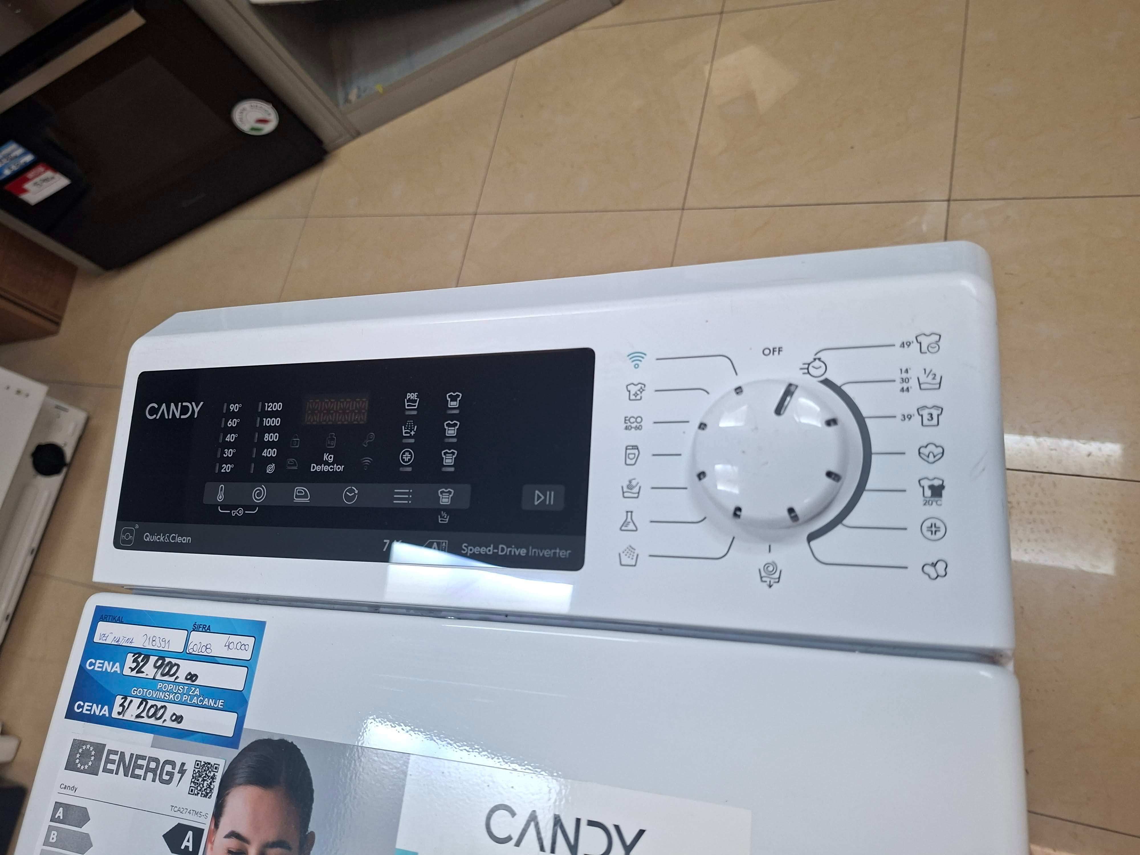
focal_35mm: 23
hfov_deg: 73.9
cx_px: 570
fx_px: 757
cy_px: 428
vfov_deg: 58.9
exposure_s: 1/100
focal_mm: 5.54
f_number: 1.8
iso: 200
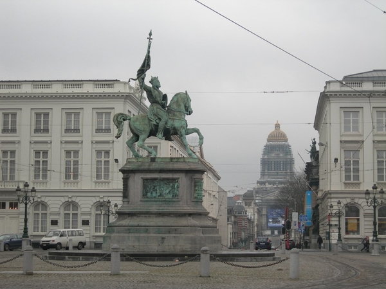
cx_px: 193
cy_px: 144
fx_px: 1026
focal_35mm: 92
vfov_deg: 16.1
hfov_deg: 21.3
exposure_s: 1/119
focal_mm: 19.1
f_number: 4.3
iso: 50
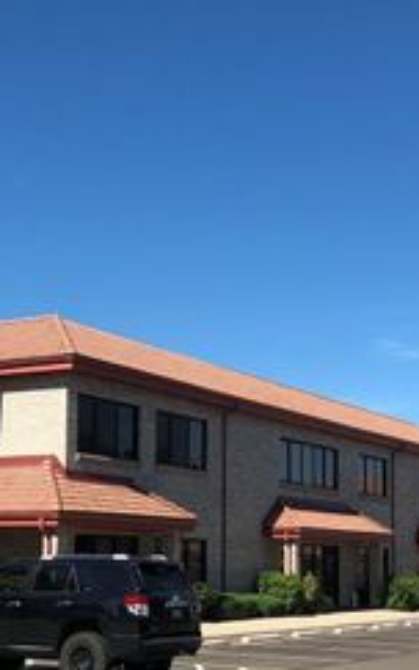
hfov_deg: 21.3
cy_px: 440
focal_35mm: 61
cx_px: 152
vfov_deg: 33.2
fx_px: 1114
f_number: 1.8
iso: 20
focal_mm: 3.99
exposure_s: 1/1736
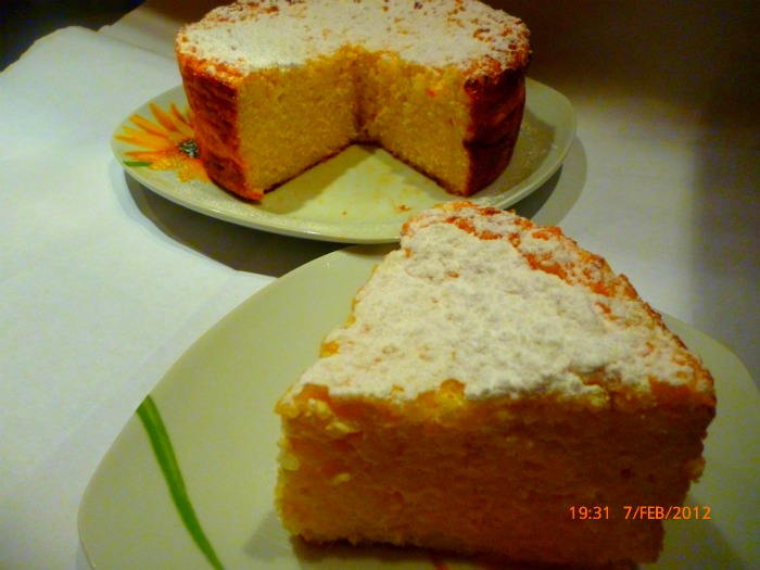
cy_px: 285
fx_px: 615
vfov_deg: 49.7
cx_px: 380
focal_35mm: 28
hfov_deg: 63.4
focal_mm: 5
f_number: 3.1
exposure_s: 1/40
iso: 400
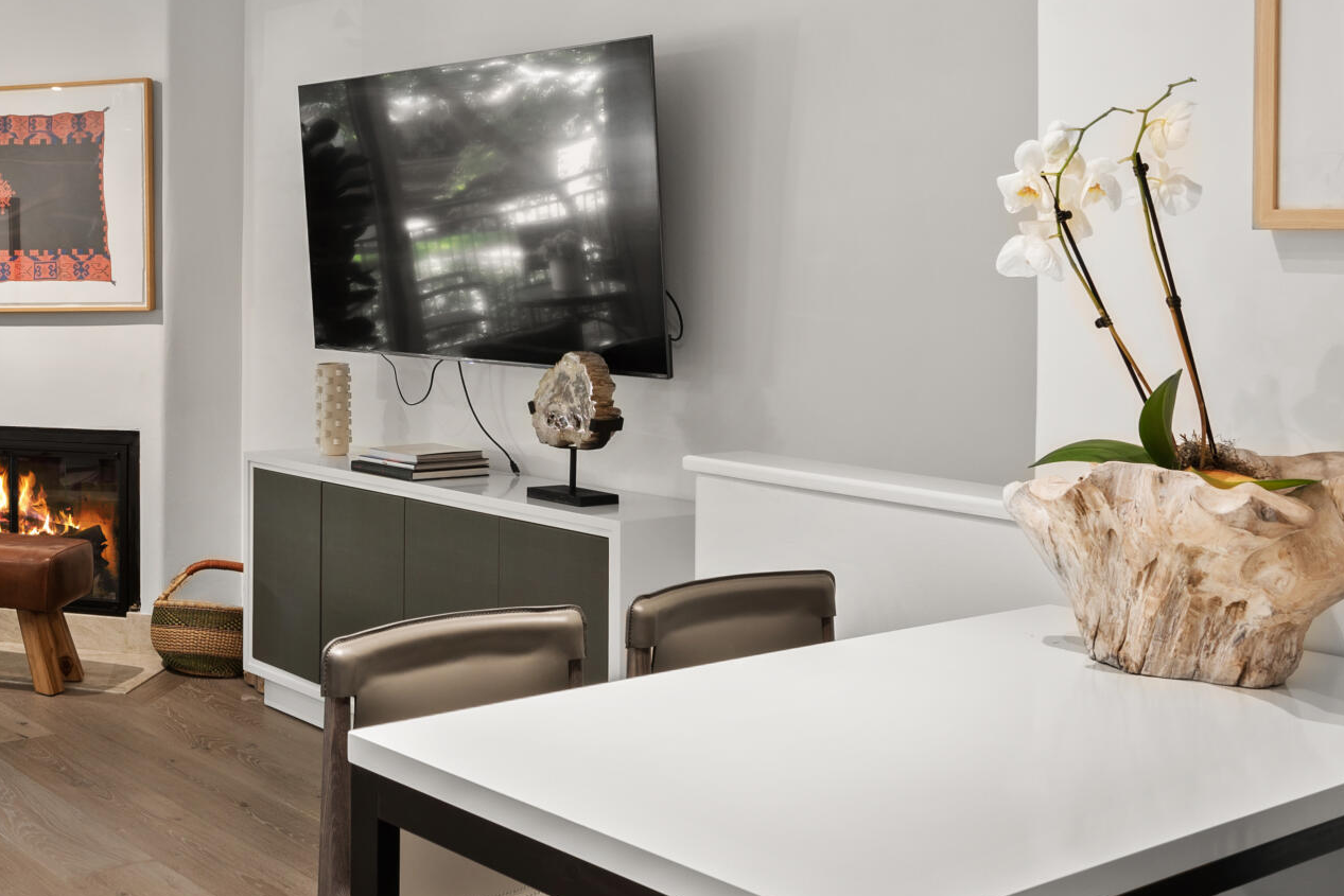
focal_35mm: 45
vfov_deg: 29.9
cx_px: 188
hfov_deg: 40.9
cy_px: 445
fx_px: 1680
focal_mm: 19
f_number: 7.1
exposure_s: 1.3
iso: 100
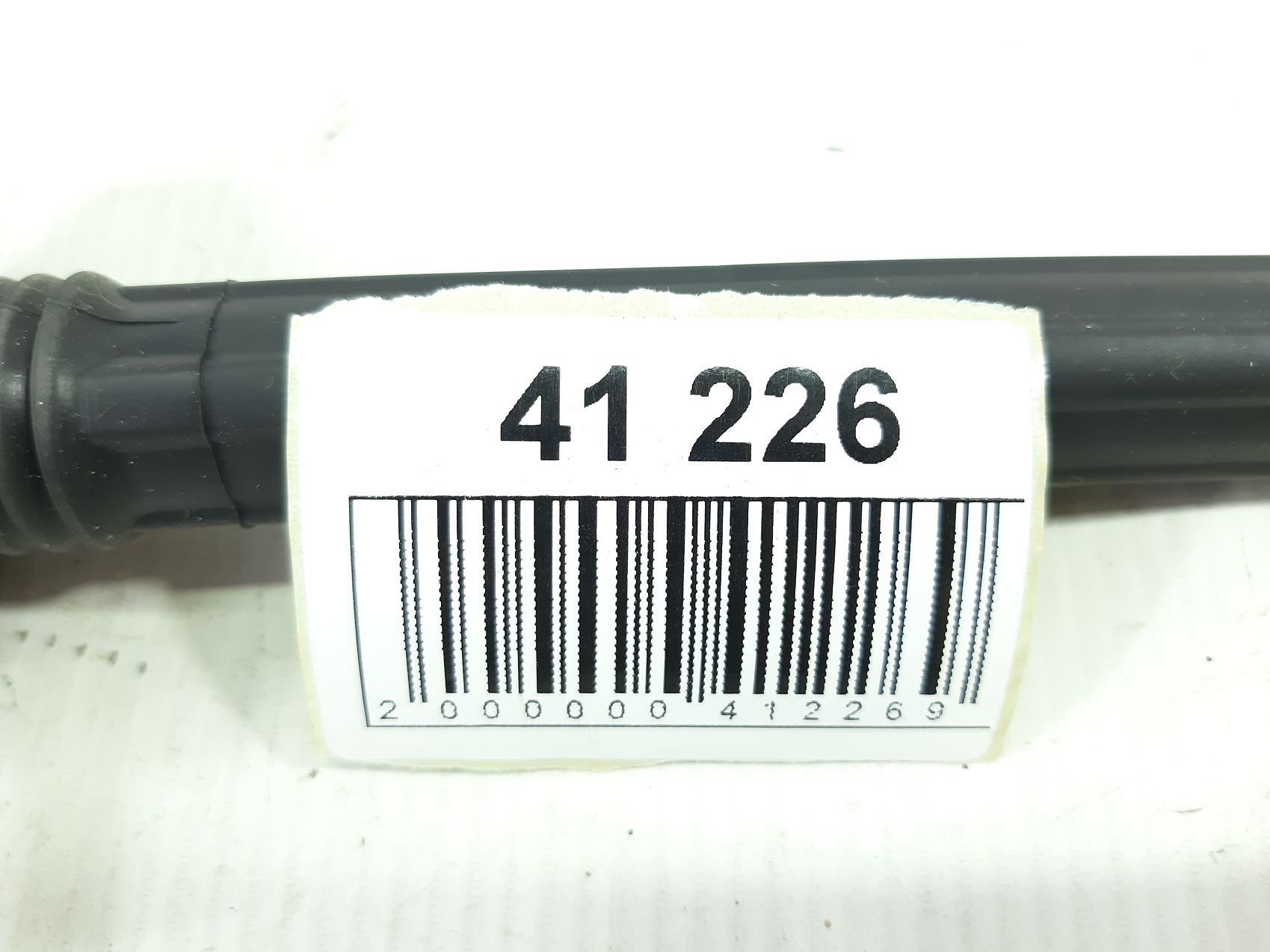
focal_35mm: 27
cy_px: 476
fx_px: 991
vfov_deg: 51.3
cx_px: 635
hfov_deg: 65.3
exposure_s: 1/50
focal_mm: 3.93
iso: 100
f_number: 1.7
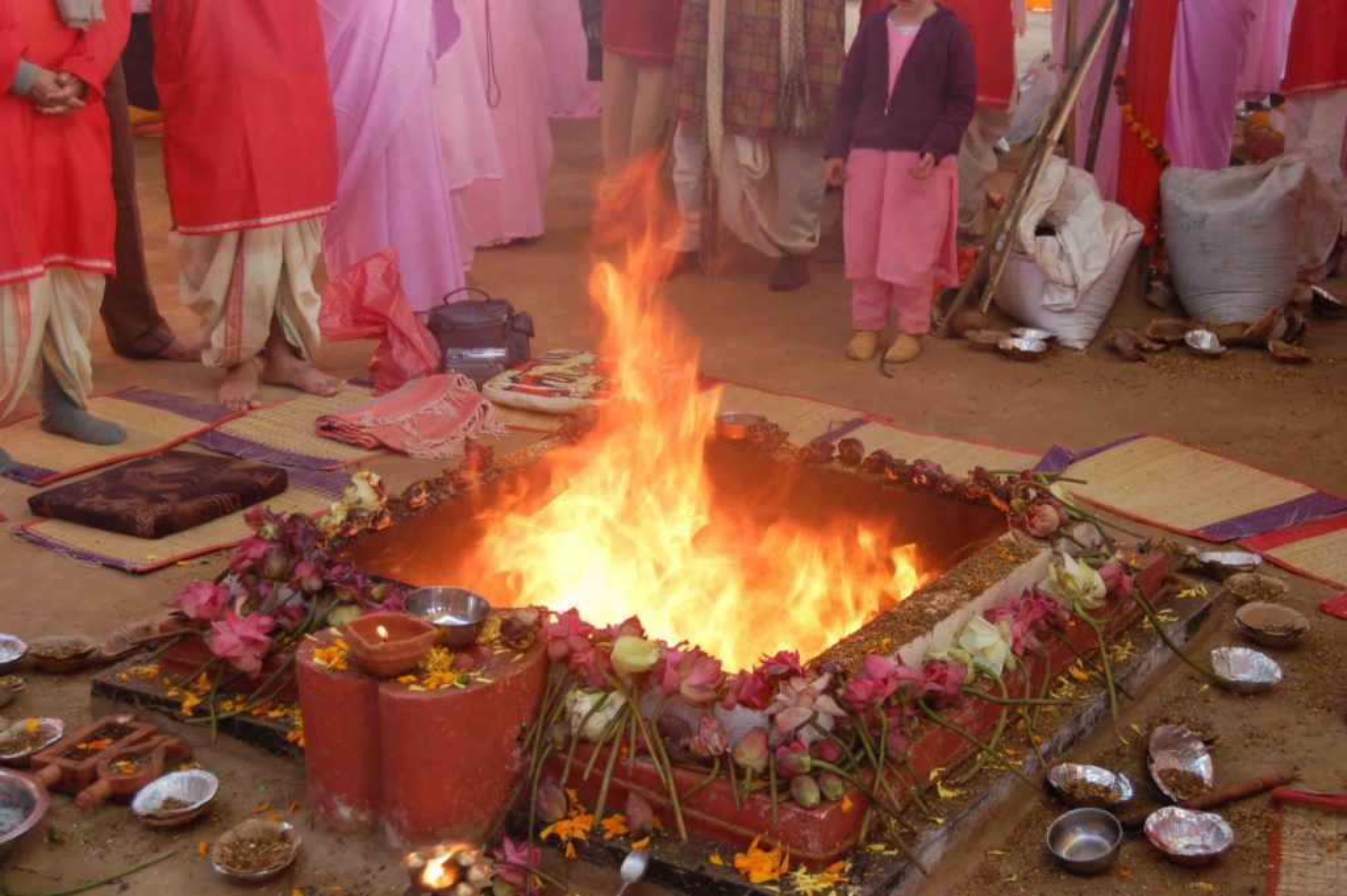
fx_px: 2131
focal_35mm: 57
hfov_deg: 35.1
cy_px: 448
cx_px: 674
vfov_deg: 23.7
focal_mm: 38
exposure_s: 1/60
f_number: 4.8
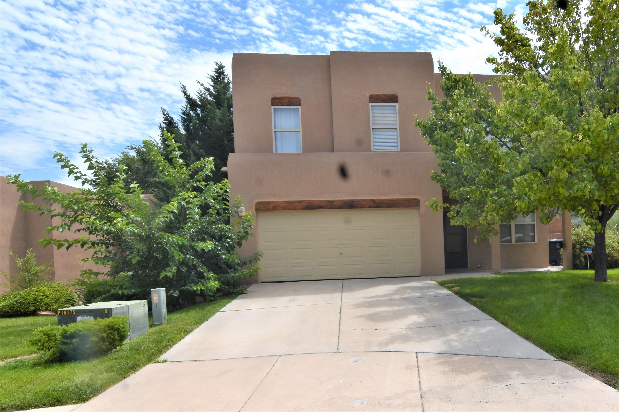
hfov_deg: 95.0
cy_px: 206
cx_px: 310
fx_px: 284
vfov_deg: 72.0
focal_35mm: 16
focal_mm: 11
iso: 100
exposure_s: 1/200
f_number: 11
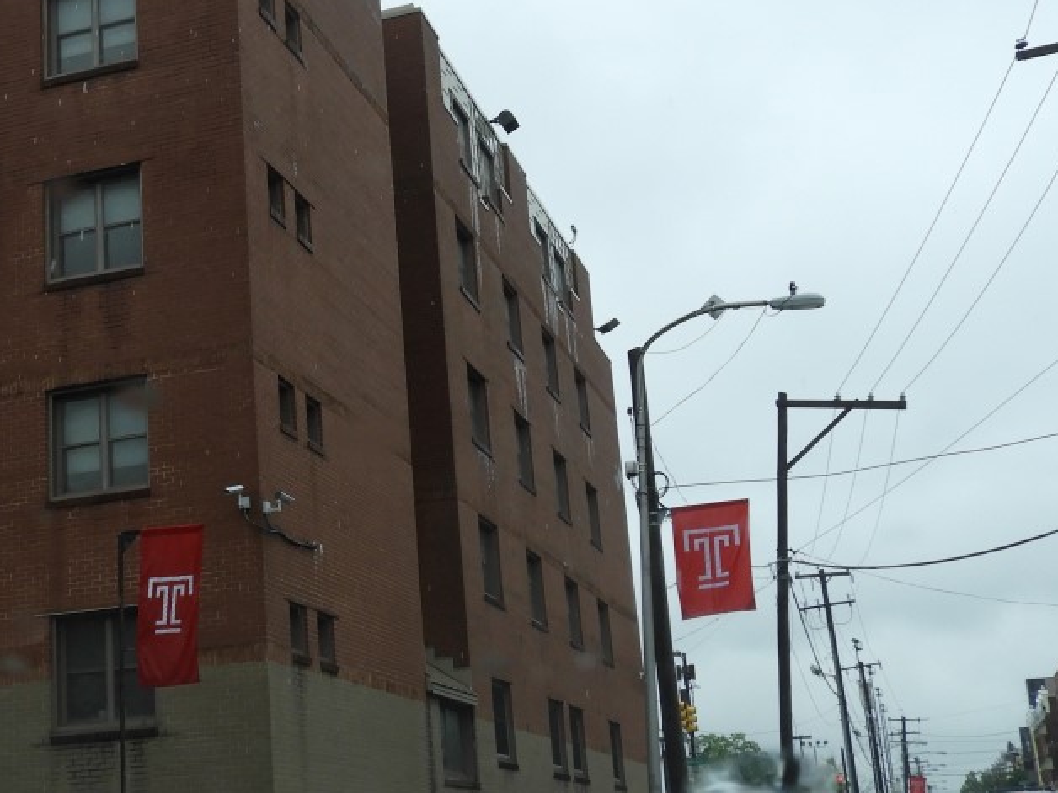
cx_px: 256
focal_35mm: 55
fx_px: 1681
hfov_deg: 34.2
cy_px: 436
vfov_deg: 26.5
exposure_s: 1/800
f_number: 3.3
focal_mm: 4.3
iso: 100
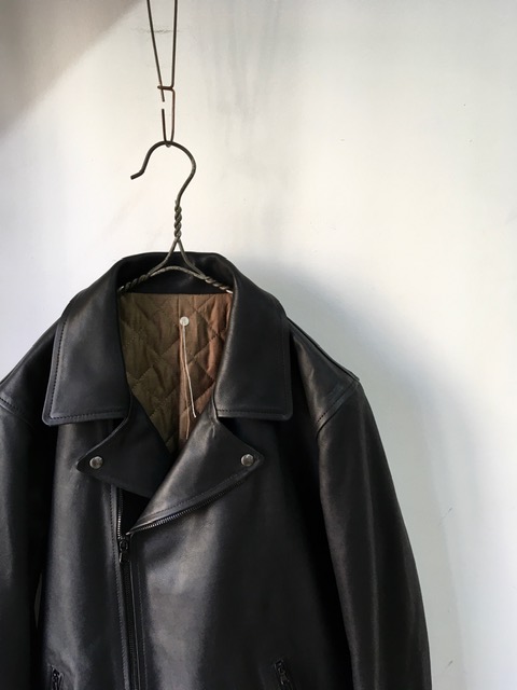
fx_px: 577
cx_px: 258
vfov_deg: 61.7
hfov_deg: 48.2
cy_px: 345
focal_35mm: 29
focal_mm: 4.15
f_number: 2.2
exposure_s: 1/33
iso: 40
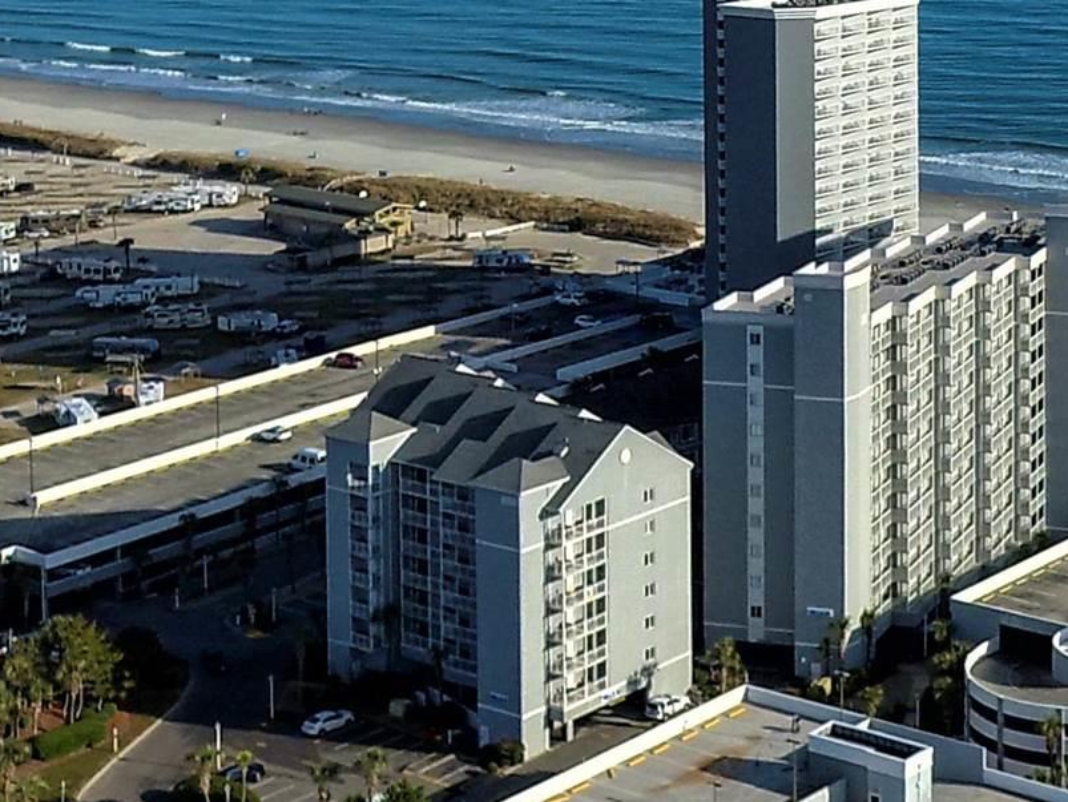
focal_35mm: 65
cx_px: 1051
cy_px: -106
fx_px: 2006
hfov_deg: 28.1
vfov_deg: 21.3
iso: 100
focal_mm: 3.15
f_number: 2.8
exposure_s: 1/1500
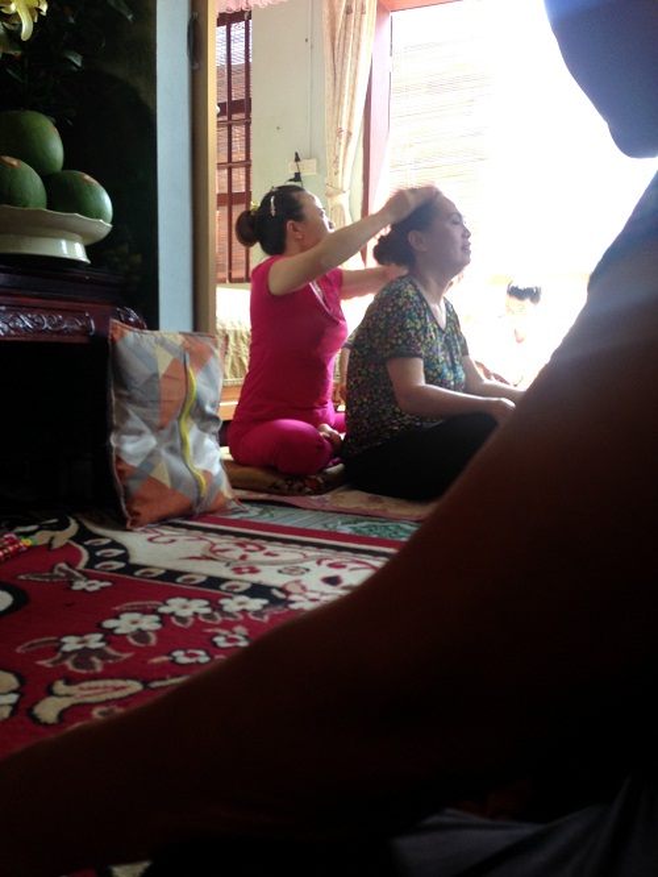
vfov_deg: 55.3
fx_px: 836
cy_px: 438
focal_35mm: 33
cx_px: 329
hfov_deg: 43.0
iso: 64
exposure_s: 1/40
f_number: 2.4
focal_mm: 4.12
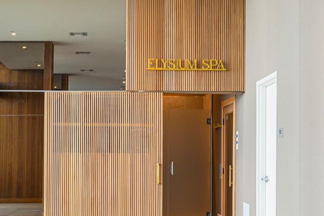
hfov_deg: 27.2
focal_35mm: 74
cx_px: 113
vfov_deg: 18.4
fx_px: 666
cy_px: 140
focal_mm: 32
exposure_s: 1/5
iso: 250
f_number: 8
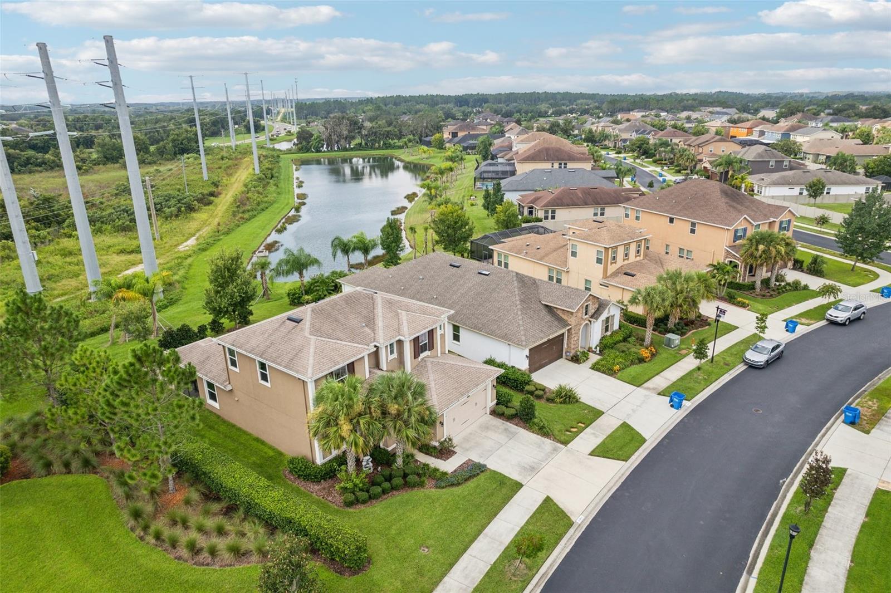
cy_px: 296
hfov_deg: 78.6
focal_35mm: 22
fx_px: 544
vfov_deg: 57.2
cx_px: 446
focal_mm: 8.4
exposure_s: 1/1000
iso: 100
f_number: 2.8
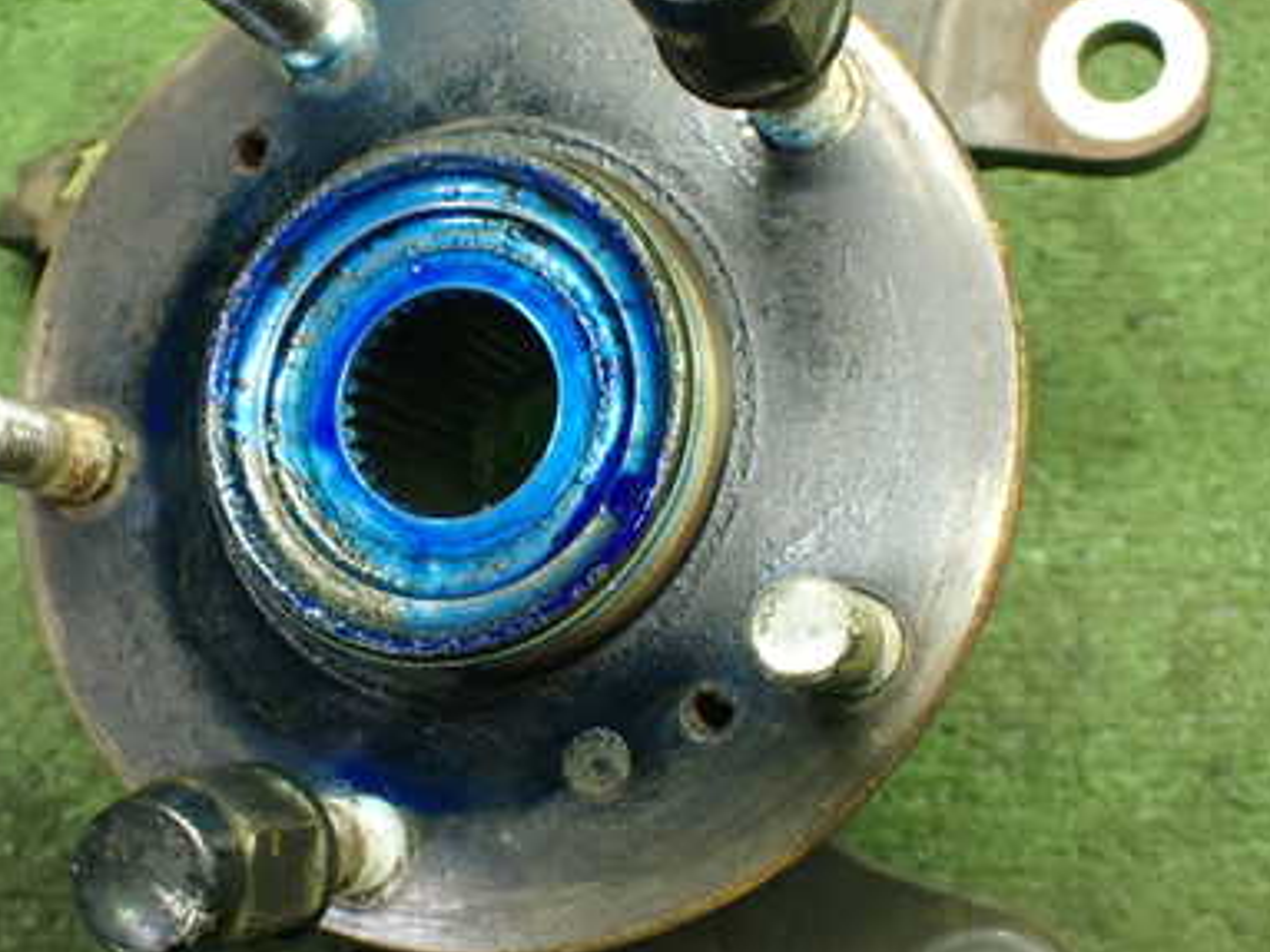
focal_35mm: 47
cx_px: 481
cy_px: 488
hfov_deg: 40.2
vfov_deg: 30.9
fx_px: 1724
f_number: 2.3
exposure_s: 1/80
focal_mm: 5.4
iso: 800
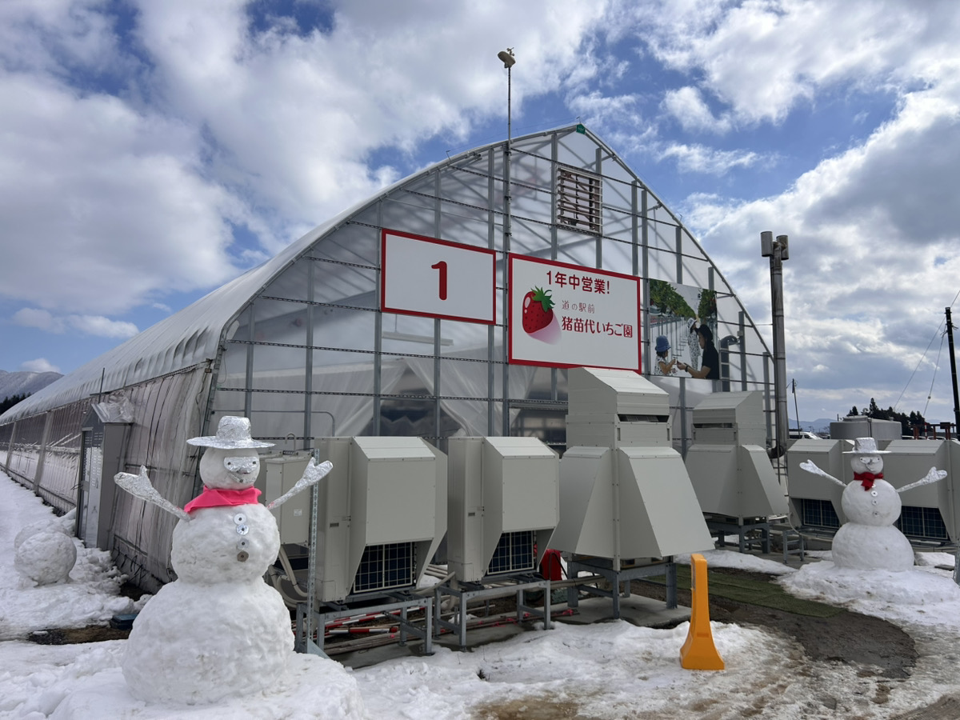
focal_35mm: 26
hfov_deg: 67.3
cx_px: 480
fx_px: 721
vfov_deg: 53.1
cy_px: 360
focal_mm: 5.7
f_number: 1.5
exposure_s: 1/11364
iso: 50
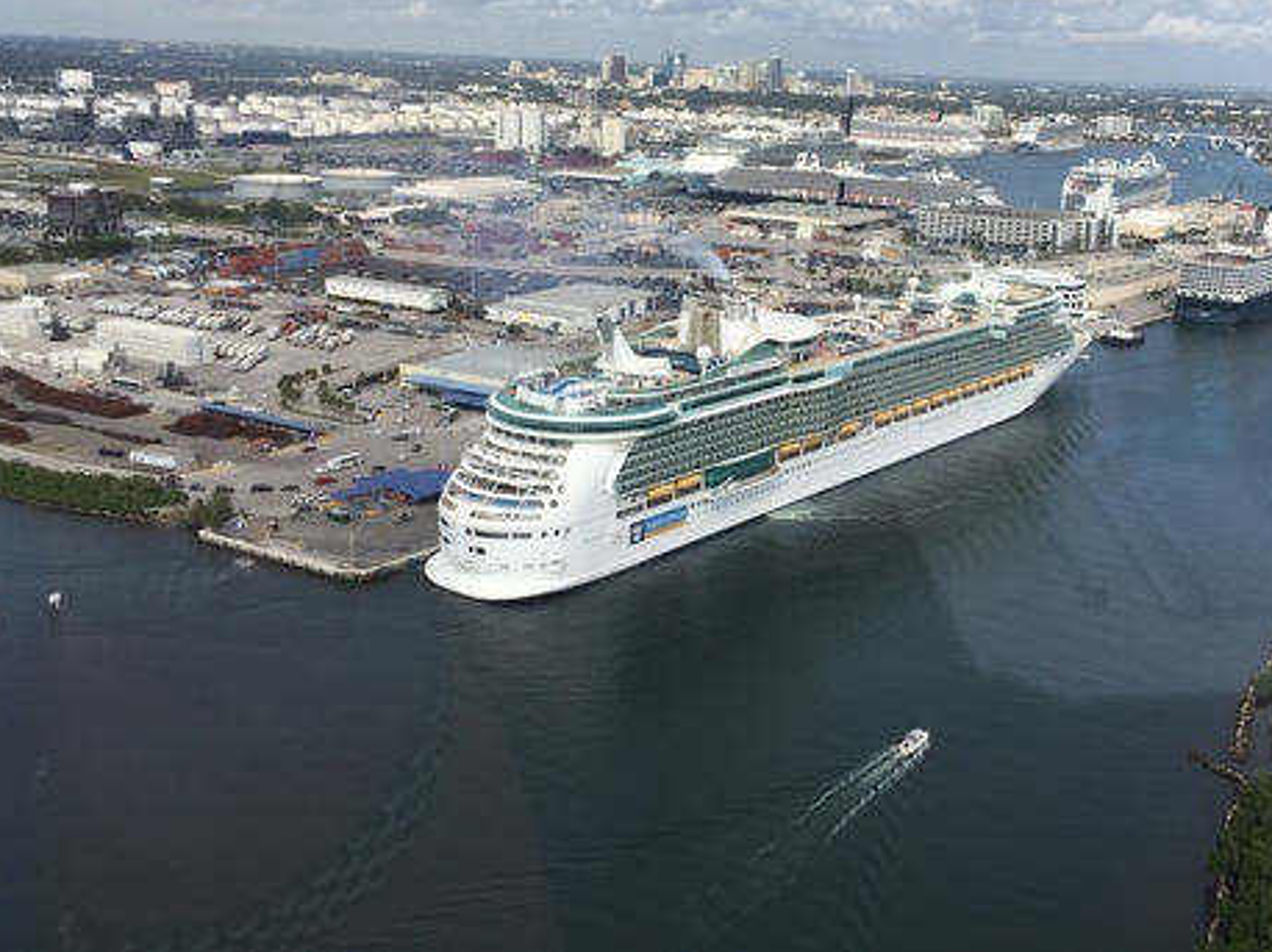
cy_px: 330
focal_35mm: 38
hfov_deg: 48.6
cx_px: 780
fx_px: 1396
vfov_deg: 37.3
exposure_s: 1/1522
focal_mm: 4.15
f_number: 2.2
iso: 32
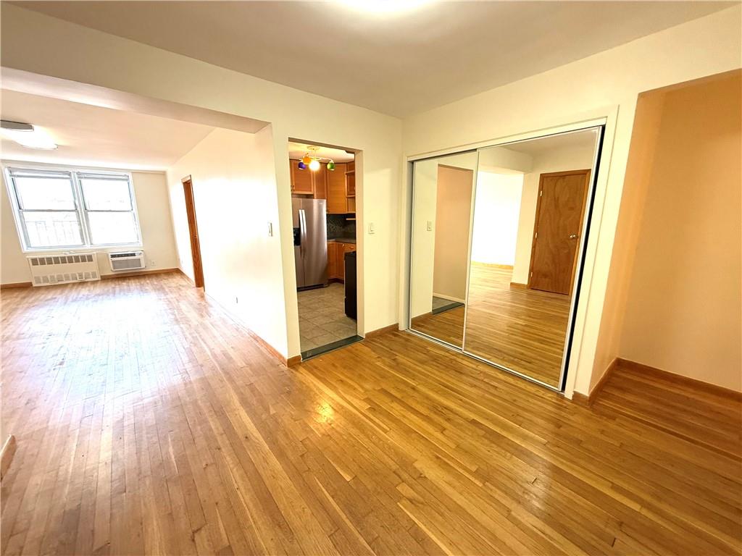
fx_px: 300
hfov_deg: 102.1
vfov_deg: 85.7
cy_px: 278
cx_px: 371
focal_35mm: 14
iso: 200
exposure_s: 1/60
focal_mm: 2.22
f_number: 2.2
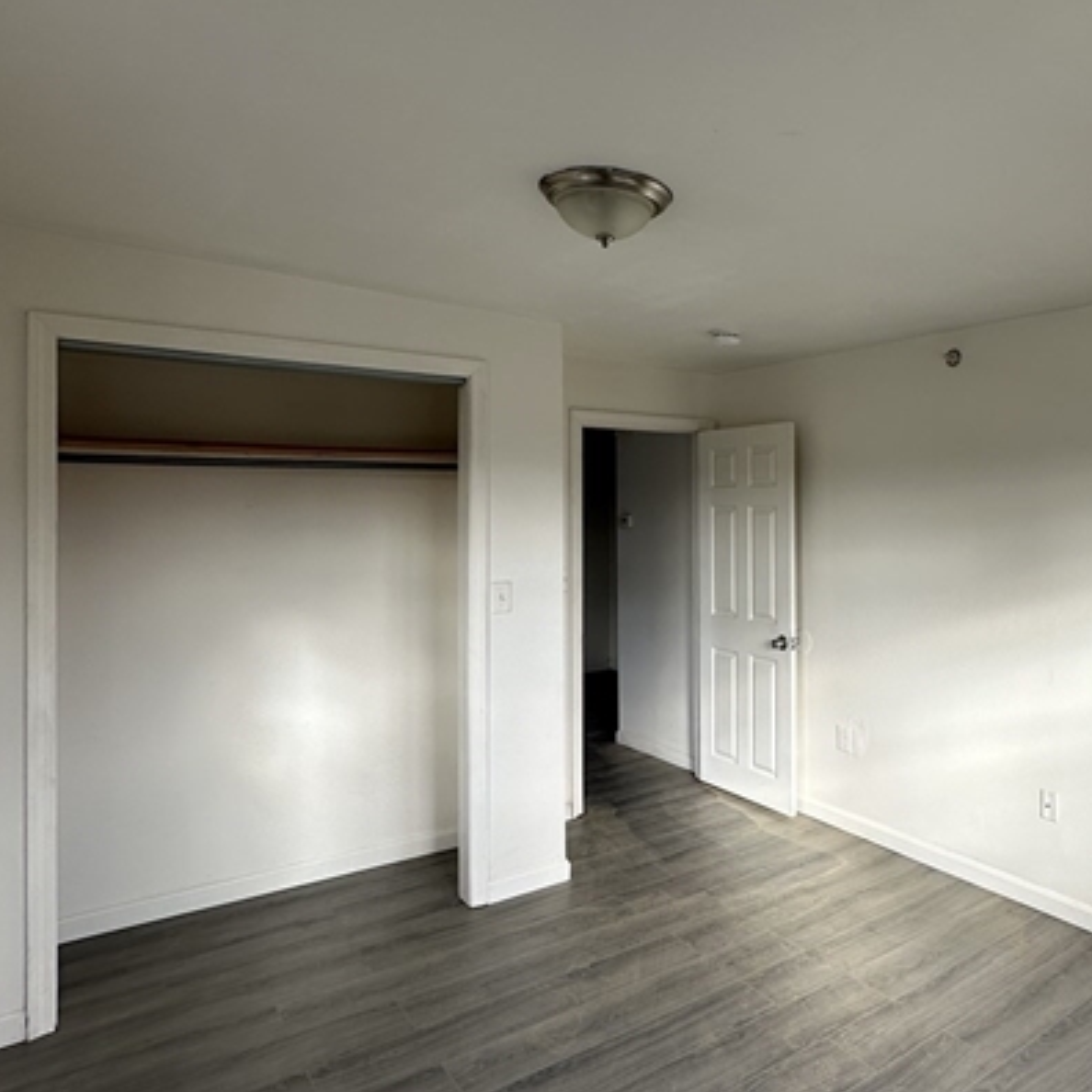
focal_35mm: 24
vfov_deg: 64.9
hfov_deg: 62.4
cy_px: 496
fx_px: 857
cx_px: 778
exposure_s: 1/142
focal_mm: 2.22
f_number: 2.2
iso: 40
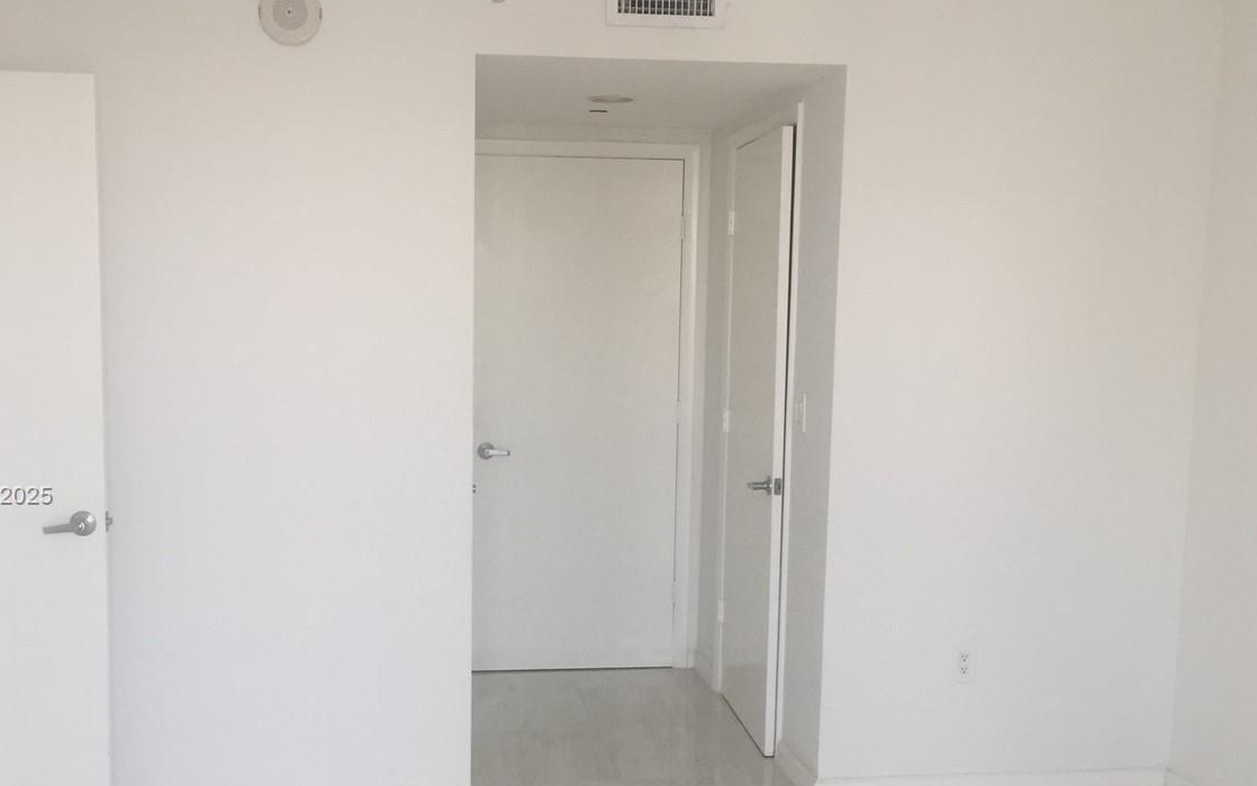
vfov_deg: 29.1
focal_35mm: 44
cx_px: 591
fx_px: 1507
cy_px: 497
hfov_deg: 45.2
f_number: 2.2
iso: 32
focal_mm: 4.15
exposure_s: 1/120
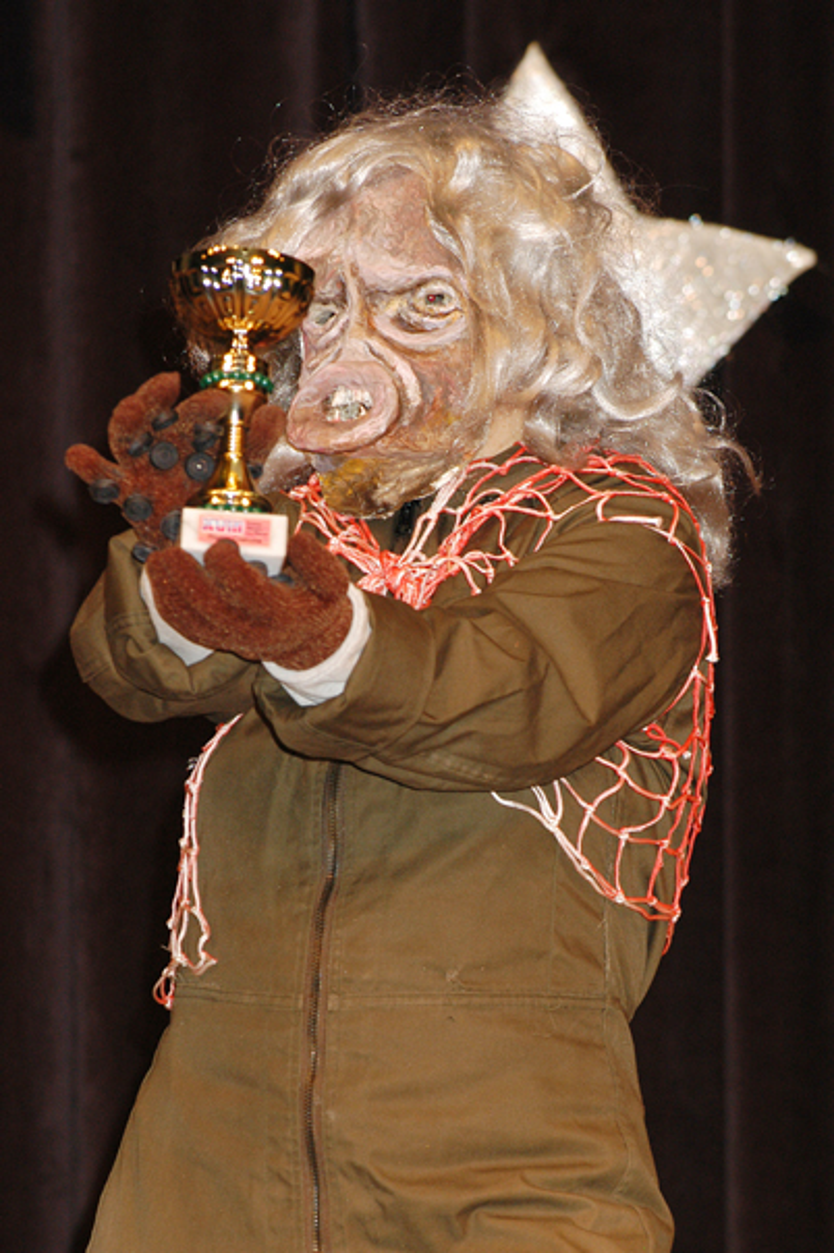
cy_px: 626
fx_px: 10436
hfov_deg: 4.6
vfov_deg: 6.9
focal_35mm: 300
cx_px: 417
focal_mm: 200
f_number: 5
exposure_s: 1/60
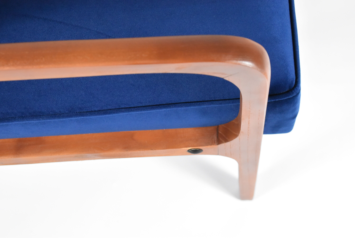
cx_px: 178
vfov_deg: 16.6
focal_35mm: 82
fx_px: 814
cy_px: 119
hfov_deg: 24.6
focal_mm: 55
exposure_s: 1/125
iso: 3200
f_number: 5.6
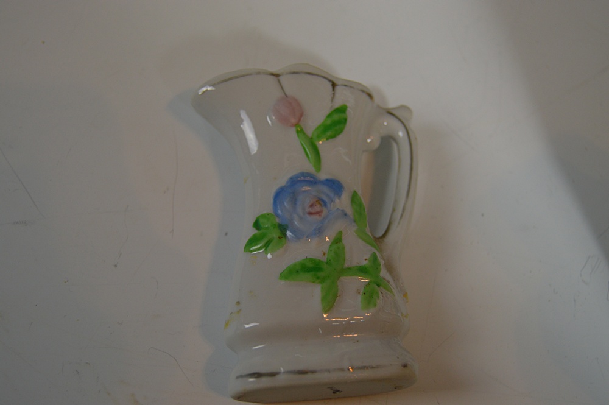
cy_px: 202
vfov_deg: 25.7
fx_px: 887
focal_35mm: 52
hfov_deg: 37.9
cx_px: 304
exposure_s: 1/60
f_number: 4.5
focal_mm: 35
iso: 450
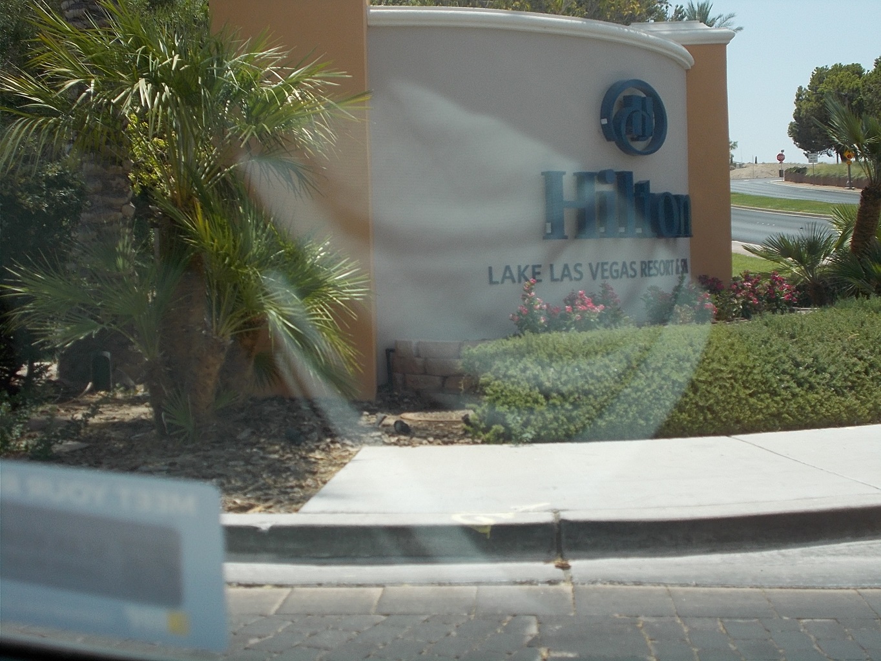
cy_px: 330
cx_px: 440
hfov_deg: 38.2
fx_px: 1273
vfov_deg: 29.1
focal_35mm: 50
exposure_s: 1/500
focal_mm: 9
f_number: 4.5
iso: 80
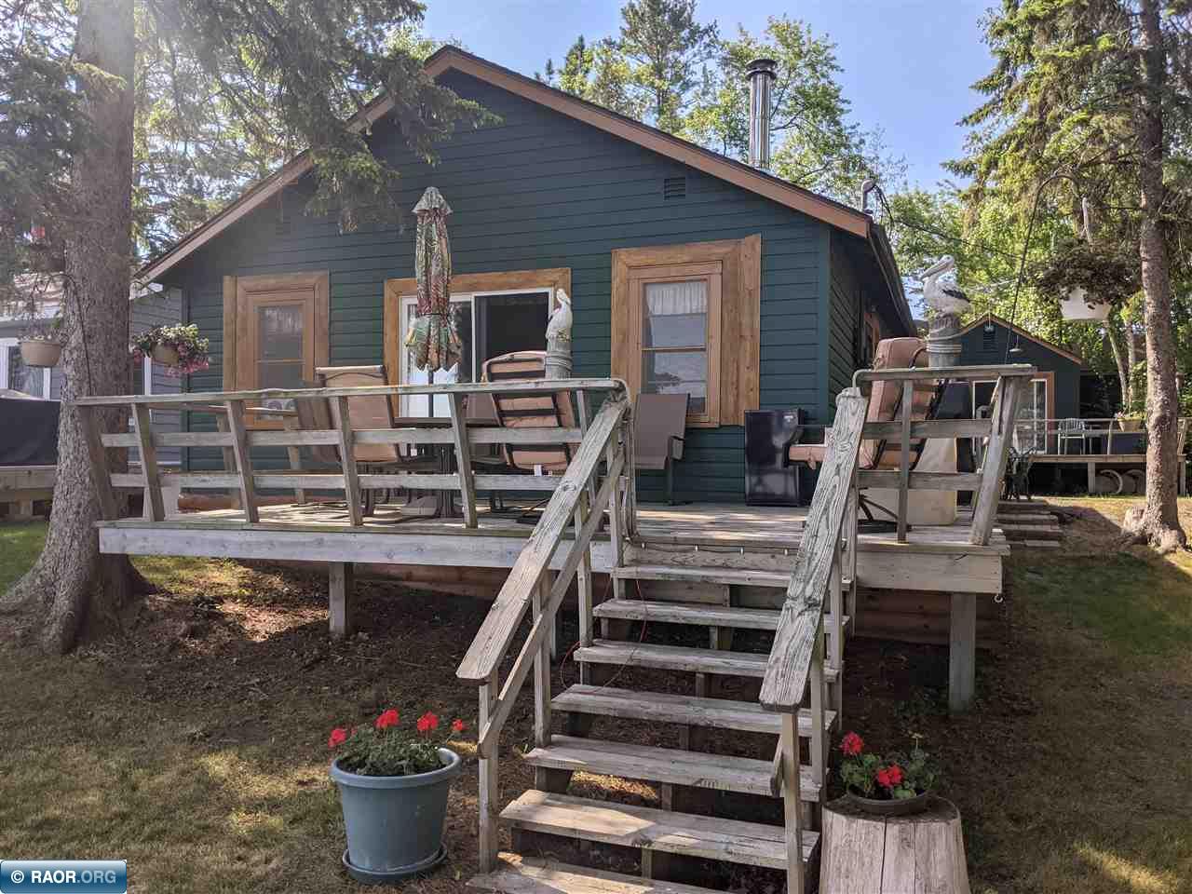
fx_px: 930
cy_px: 447
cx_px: 596
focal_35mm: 27
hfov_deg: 65.3
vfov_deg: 51.4
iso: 42
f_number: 1.8
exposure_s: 1/1235
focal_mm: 4.44
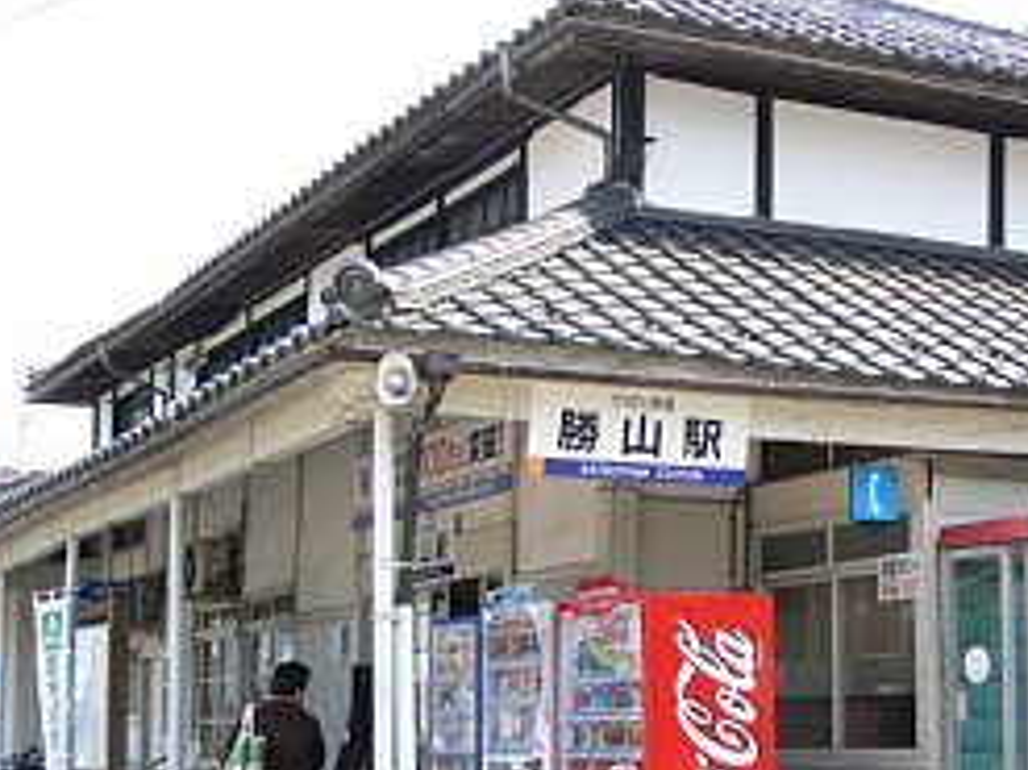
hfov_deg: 28.1
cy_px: 479
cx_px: 778
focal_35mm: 68
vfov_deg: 21.6
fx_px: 2018
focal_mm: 8.9
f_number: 2.8
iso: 100
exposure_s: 1/400
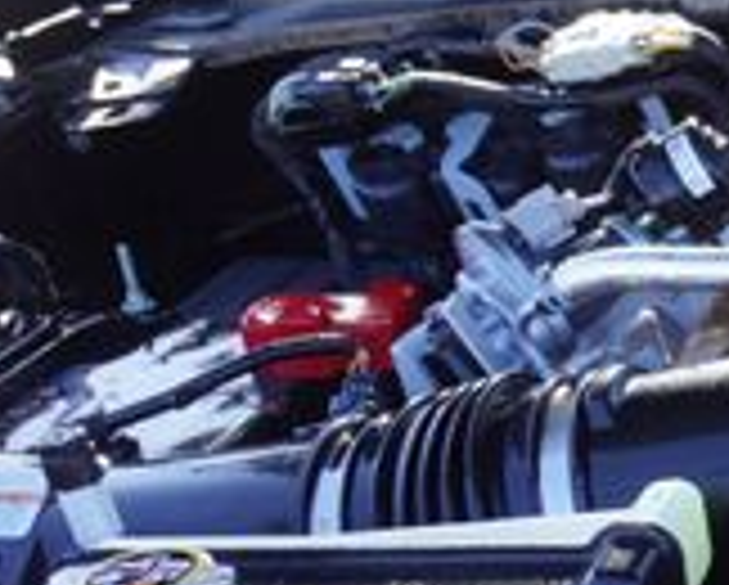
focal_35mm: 89
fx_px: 1923
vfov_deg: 17.2
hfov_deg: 16.8
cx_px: 1400
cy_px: 468
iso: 100
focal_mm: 16
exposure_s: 1/80
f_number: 4.5
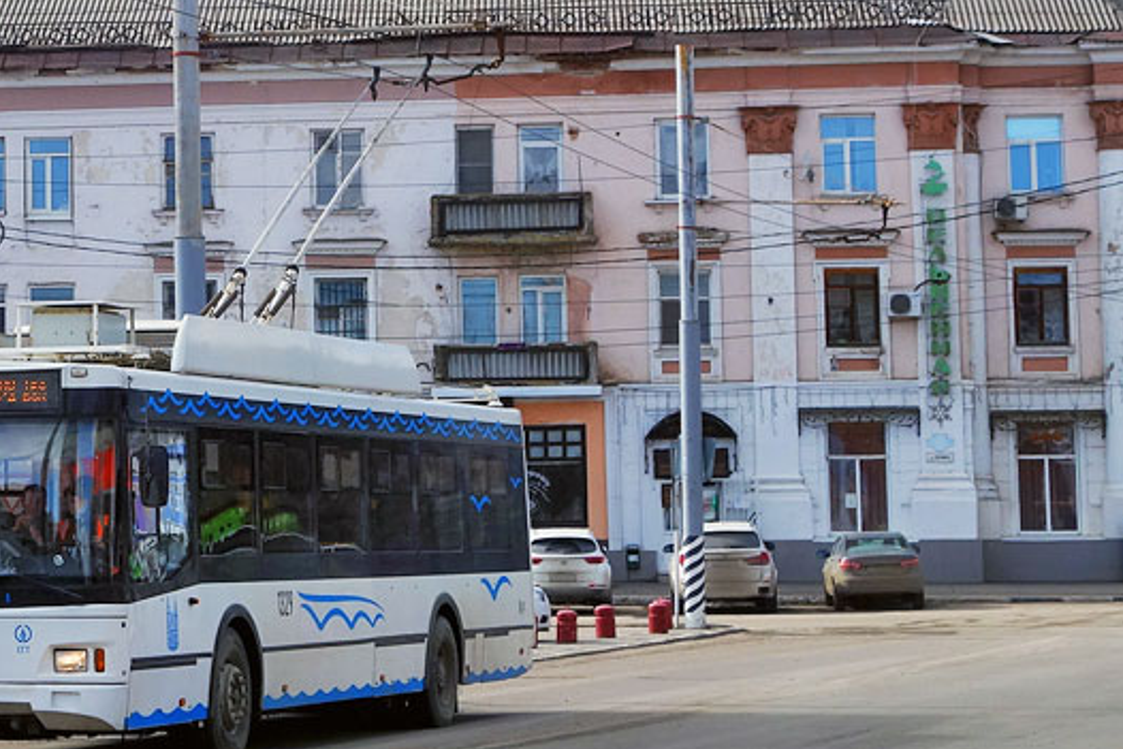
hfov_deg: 17.4
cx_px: -73
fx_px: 3557
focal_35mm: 114
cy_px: -4
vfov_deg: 11.9
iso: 125
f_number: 6.3
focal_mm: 18.66
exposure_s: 1/500
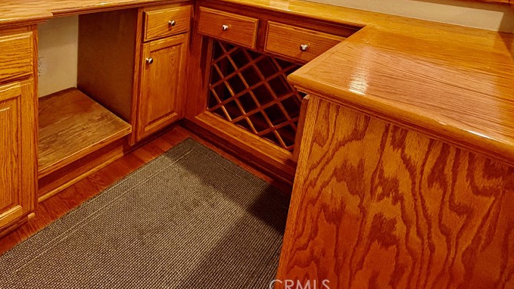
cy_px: 7
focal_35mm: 23
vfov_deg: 43.3
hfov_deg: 74.8
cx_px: 150
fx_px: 313
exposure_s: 1/60
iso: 320
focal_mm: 2.22
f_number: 2.2
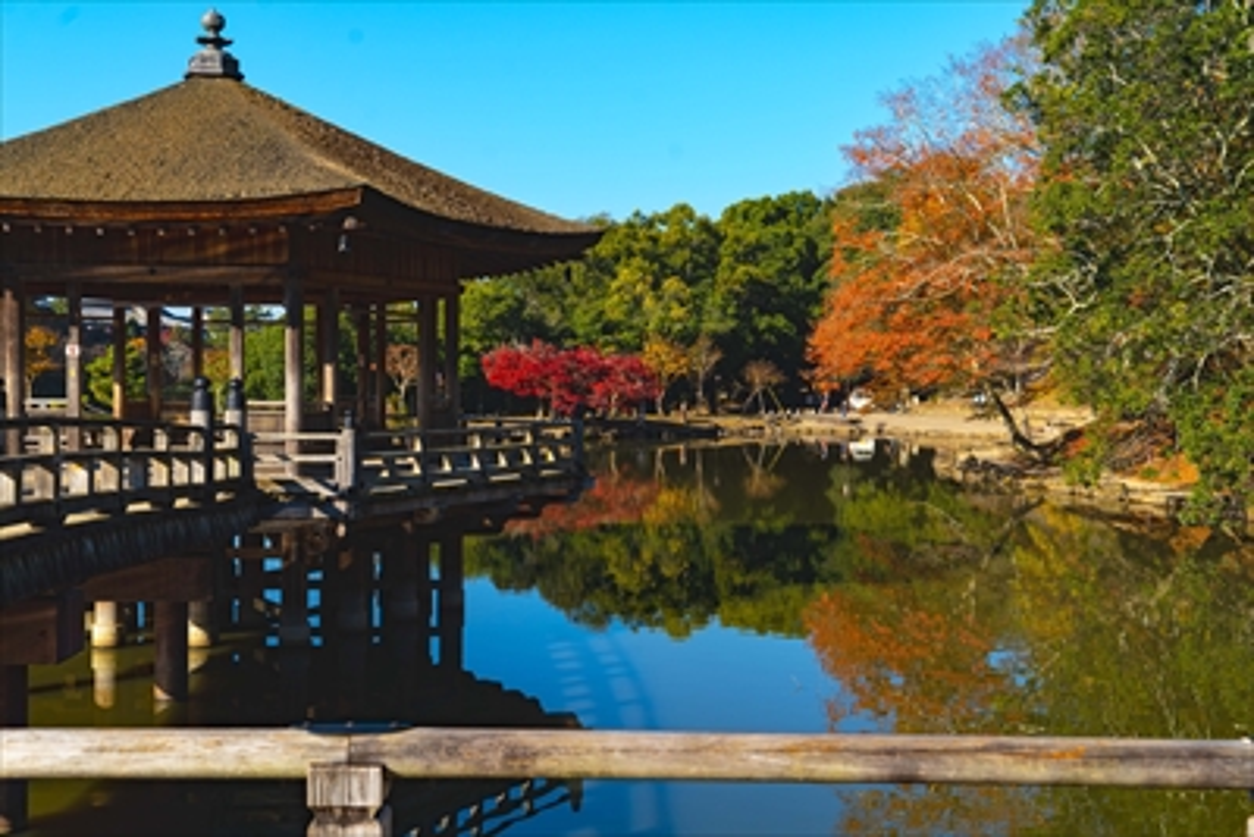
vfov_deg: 35.1
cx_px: 627
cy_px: 418
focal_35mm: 38
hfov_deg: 50.7
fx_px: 1324
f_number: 6.7
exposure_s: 1/125
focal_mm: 38
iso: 125
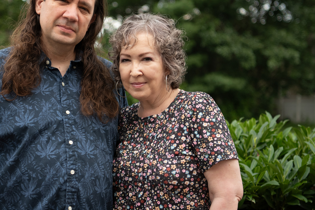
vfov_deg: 16.4
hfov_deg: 24.3
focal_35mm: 83
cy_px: 86
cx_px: 99
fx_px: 726
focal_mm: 50
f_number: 2.8
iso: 800
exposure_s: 1/1600
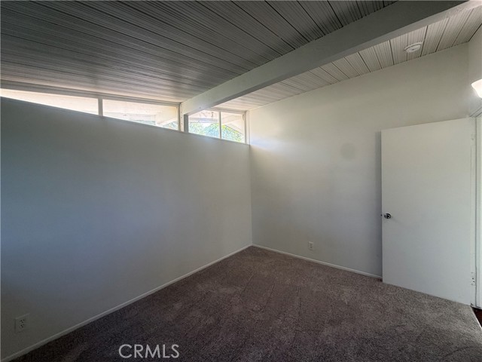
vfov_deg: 85.7
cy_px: 181
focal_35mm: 14
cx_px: 241
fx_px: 195
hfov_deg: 102.1
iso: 160
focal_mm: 2.22
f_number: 2.2
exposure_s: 1/99
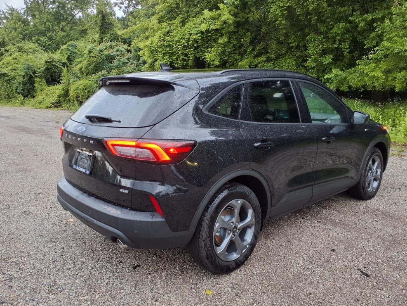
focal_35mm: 28
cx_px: 207
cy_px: 153
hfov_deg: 63.4
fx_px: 329
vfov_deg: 49.8
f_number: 1.9
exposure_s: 1/30
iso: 200
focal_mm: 3.58
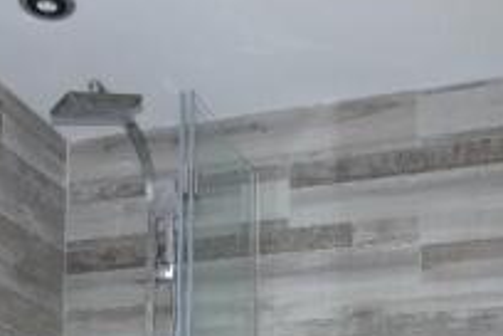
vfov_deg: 21.2
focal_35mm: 58
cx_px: 234
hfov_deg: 34.5
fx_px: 810
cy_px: 436
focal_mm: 12
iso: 800
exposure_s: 1/160
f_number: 4.5
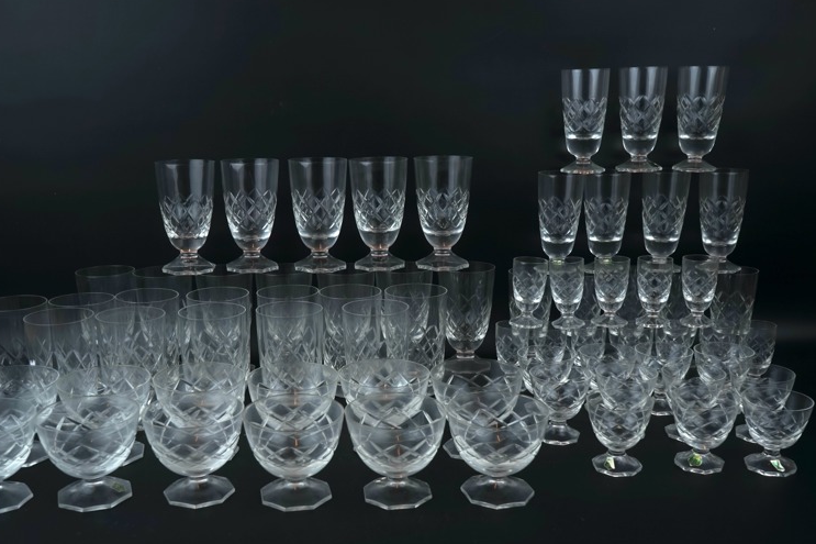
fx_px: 906
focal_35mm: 40
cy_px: 314
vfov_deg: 33.3
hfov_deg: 48.4
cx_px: 358
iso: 100
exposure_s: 1/125
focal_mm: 33
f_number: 8
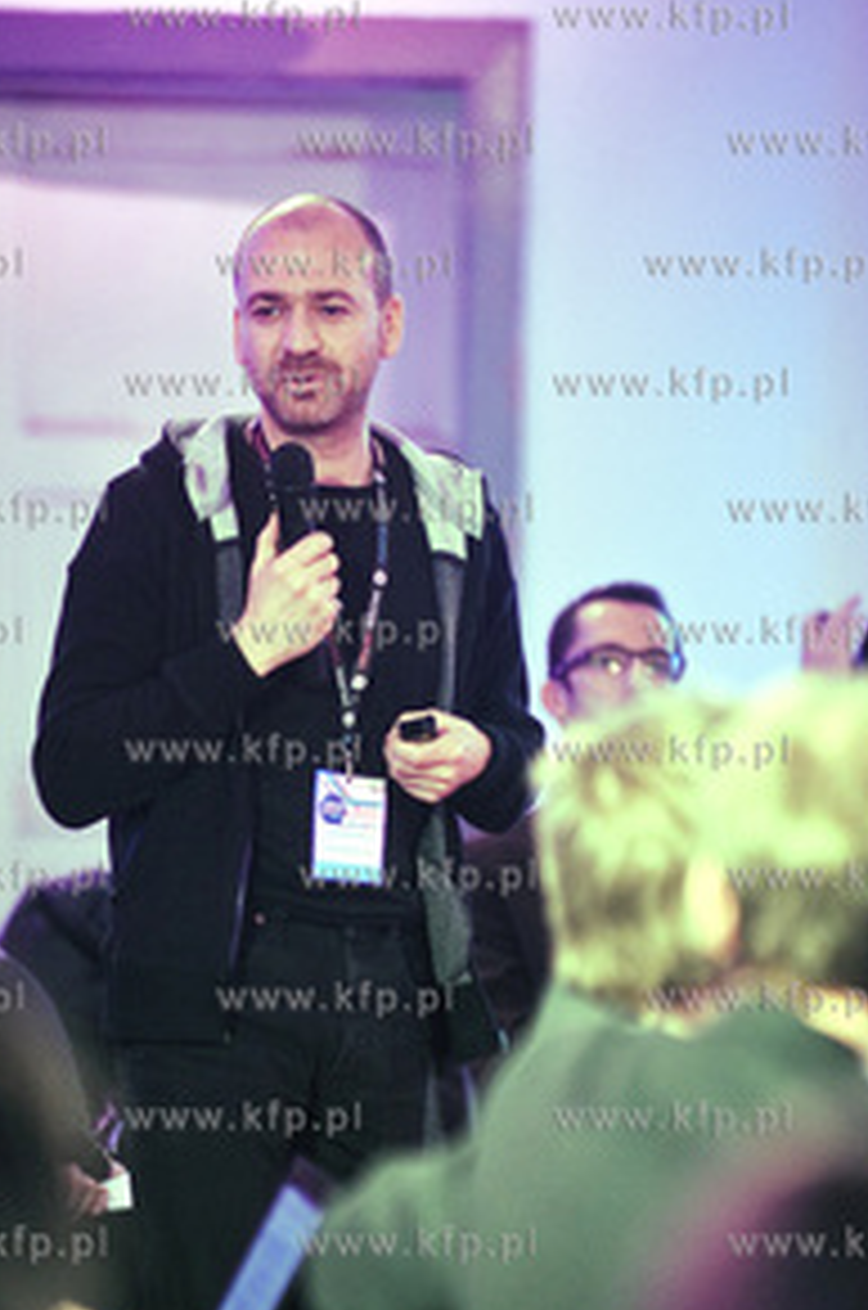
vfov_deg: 7.5
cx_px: 274
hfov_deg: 5.0
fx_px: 9981
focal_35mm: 275
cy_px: 869
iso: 1600
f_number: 2.8
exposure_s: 1/125
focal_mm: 200
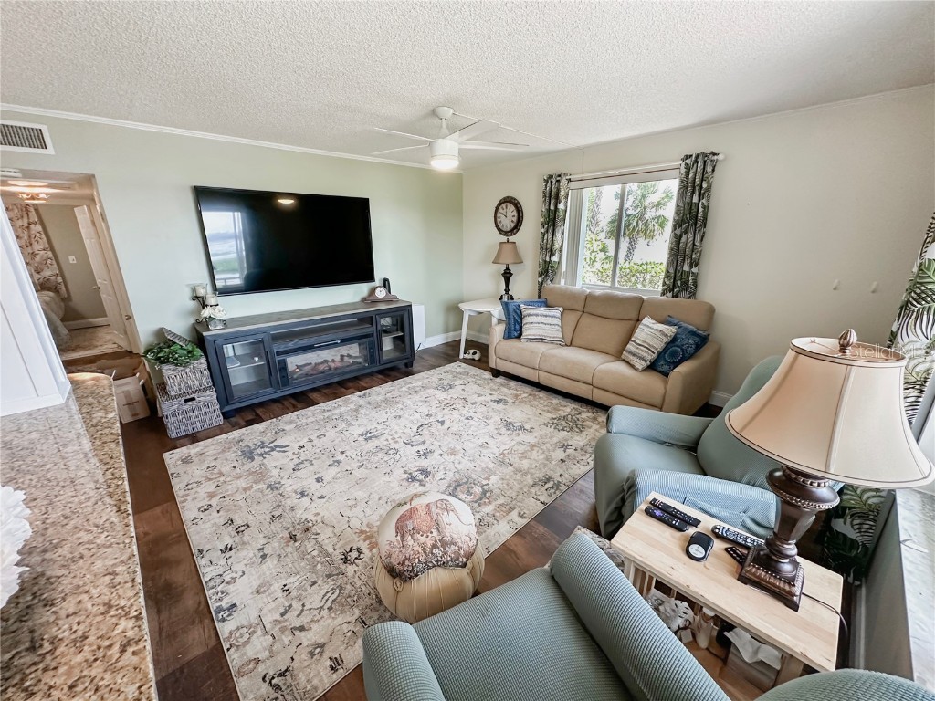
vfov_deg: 85.7
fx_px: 378
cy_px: 350
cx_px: 468
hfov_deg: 102.1
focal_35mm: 14
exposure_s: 1/120
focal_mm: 2.22
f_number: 2.2
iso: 250
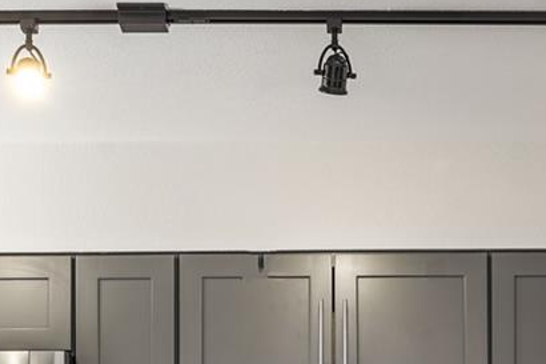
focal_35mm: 82
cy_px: 575
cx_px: 342
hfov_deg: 24.7
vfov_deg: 15.2
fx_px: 1243
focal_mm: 21
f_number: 9
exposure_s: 2
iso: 100
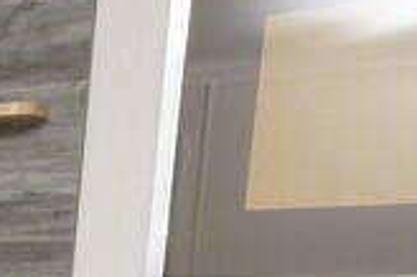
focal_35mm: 100
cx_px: -783
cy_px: 469
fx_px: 1157
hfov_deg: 12.0
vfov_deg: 12.6
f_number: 16
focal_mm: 16
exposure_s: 1/60
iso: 1600
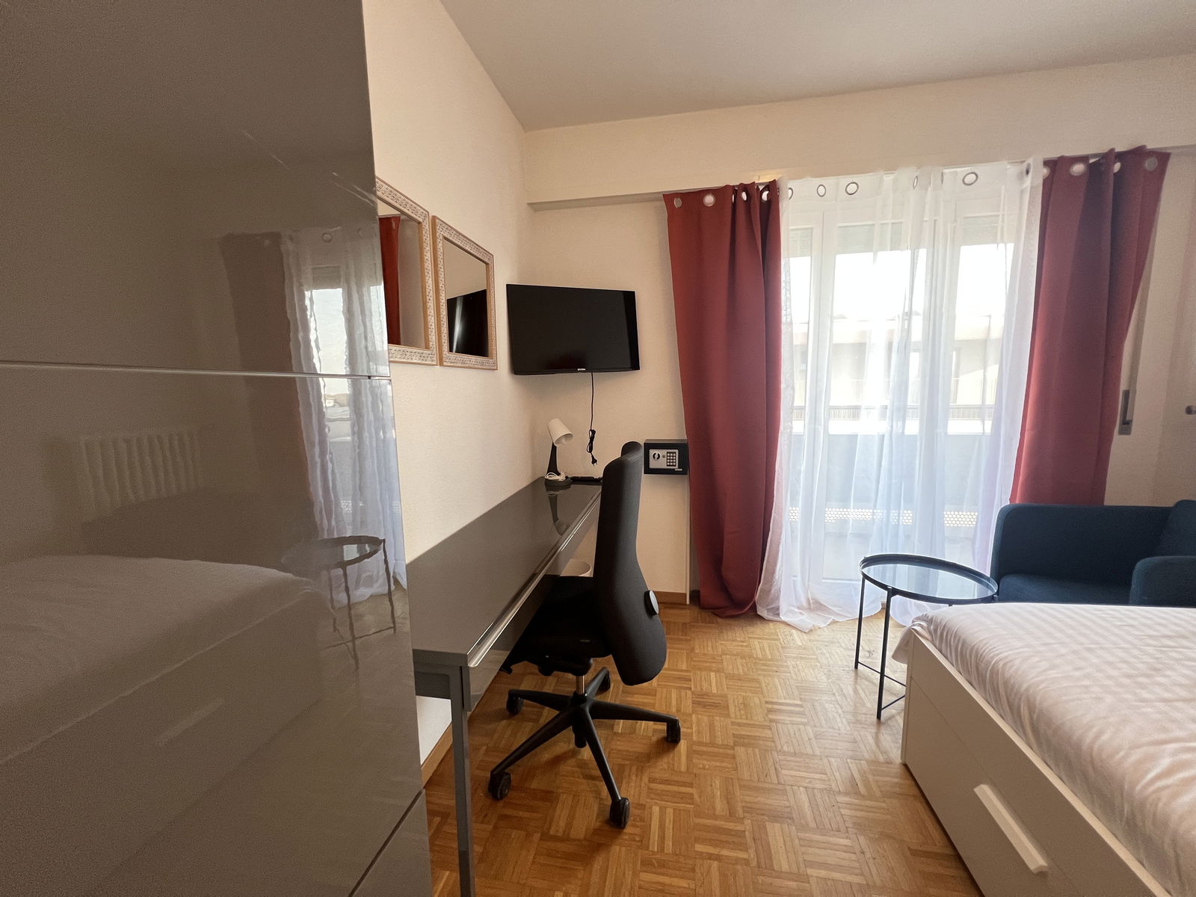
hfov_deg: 106.2
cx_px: 598
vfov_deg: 89.9
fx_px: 449
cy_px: 448
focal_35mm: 13
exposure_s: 1/81
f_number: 1.8
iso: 250
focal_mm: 1.57
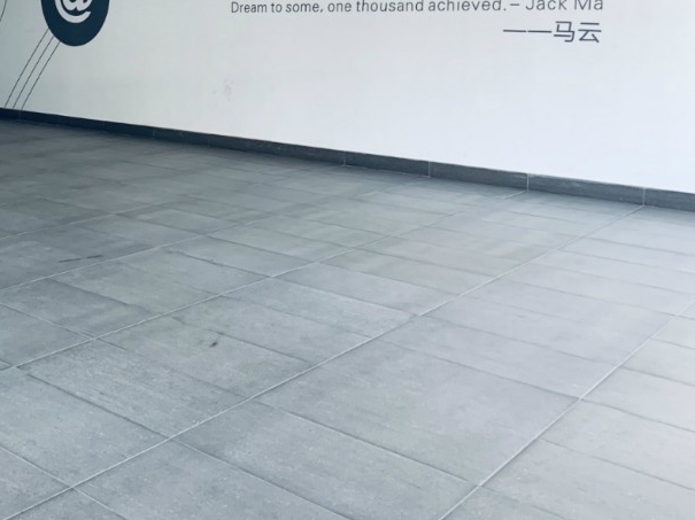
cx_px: 148
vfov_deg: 32.5
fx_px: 863
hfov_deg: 42.1
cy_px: 91
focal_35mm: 43
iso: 80
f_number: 1.8
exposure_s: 1/100
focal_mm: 4.25
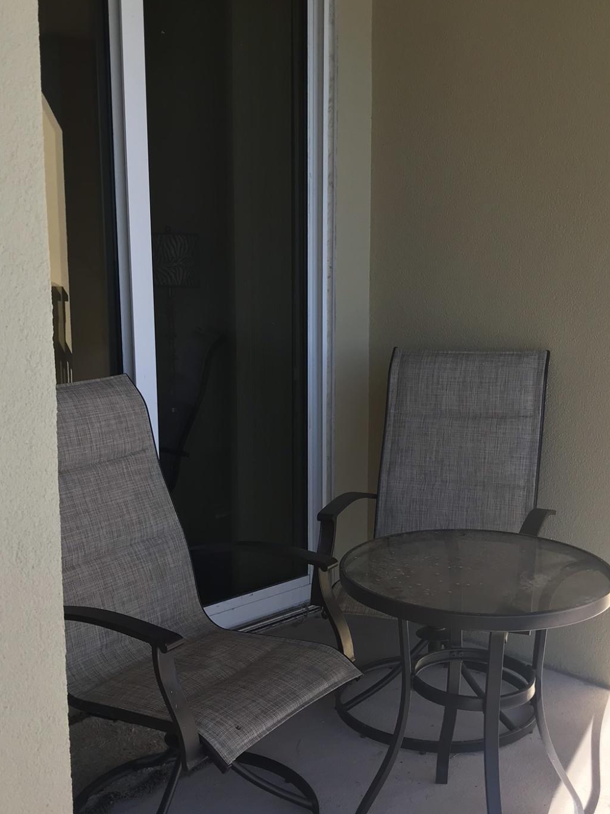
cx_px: 299
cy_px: 437
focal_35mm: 41
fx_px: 964
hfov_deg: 35.1
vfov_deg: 45.7
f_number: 1.8
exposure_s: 1/356
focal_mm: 3.99
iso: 20
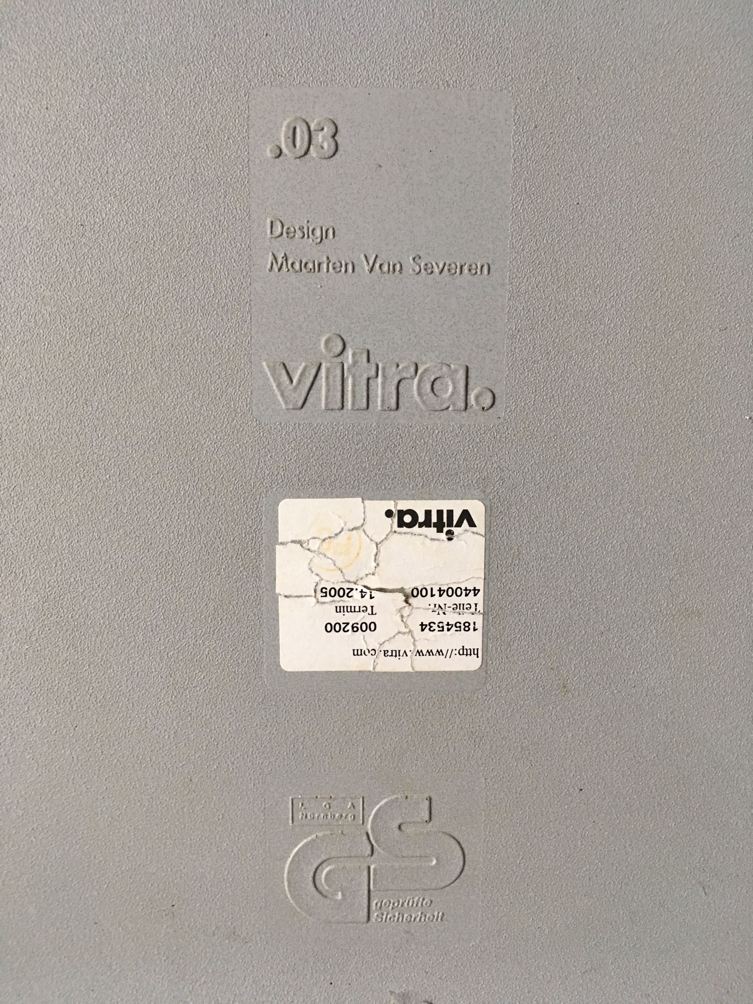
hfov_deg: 48.2
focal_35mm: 29
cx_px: 376
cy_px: 502
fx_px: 841
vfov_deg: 61.7
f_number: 2.2
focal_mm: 4.15
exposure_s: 1/33
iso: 160
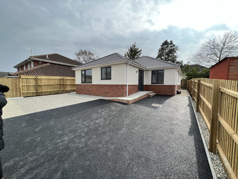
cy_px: 90
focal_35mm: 13
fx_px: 89
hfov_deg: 106.2
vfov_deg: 89.9
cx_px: 119
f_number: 1.8
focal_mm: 1.57
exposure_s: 1/747
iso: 32
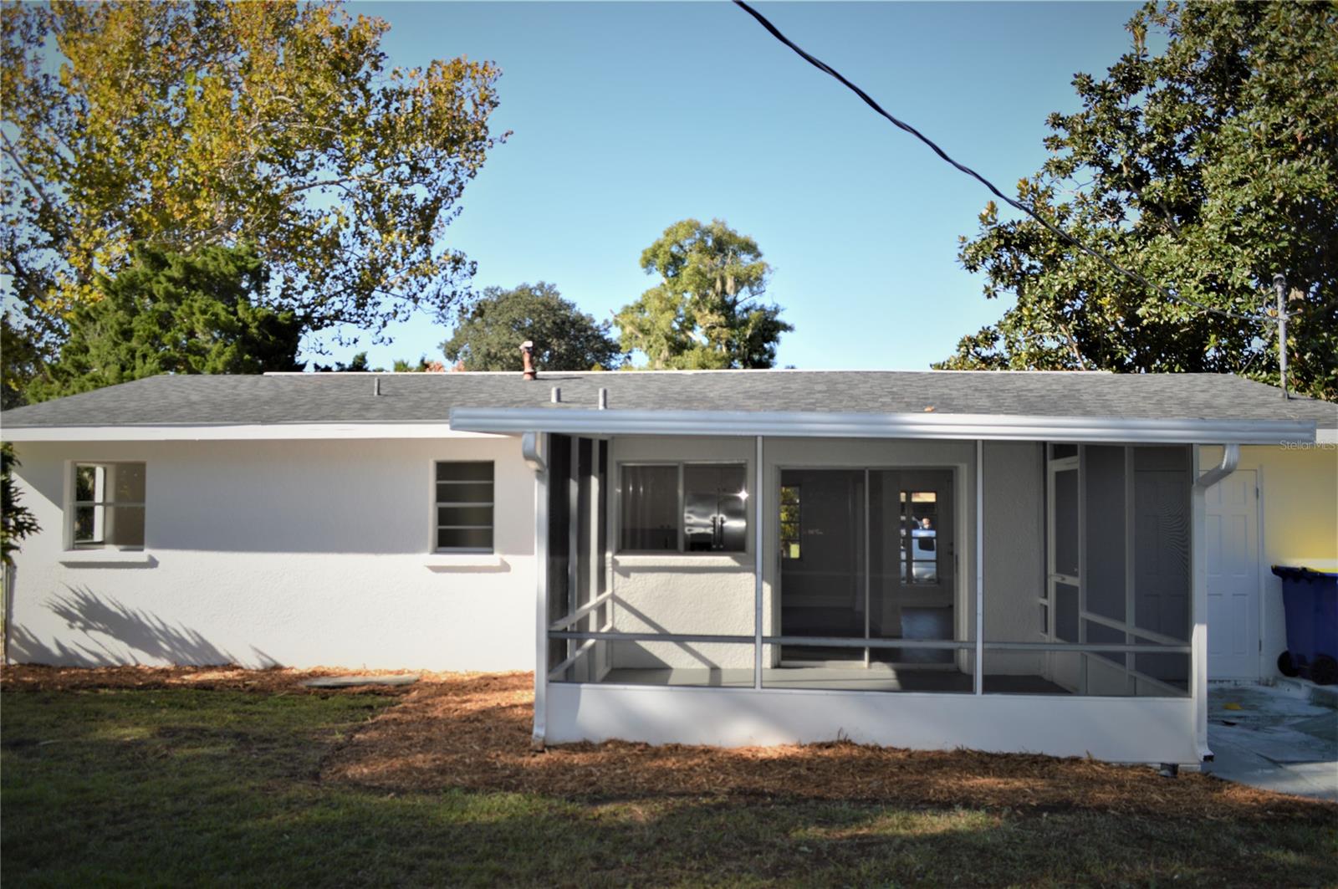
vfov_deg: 47.8
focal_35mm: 27
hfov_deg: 67.4
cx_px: 669
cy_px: 444
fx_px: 1002
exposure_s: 1/200
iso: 100
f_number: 6.3
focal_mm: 18
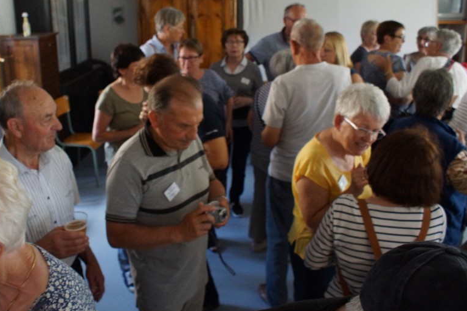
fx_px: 519
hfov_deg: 48.0
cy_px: 109
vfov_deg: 33.2
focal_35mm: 40
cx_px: 176
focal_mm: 20
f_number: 4
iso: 1600
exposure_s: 1/100
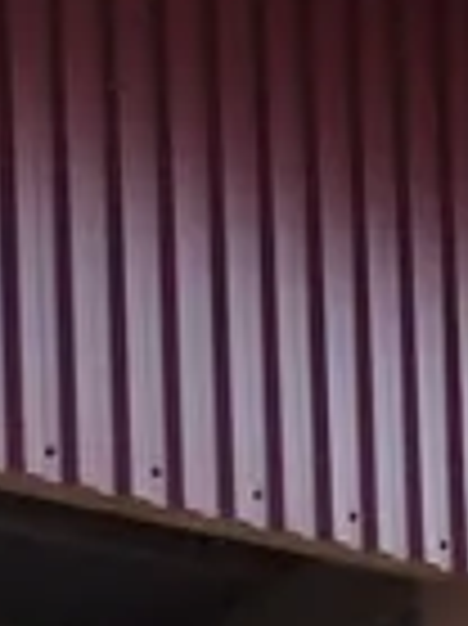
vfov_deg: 12.1
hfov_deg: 9.4
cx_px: 1035
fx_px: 2600
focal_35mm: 144
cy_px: 1266
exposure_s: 1/160
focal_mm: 4.1
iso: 125
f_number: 4
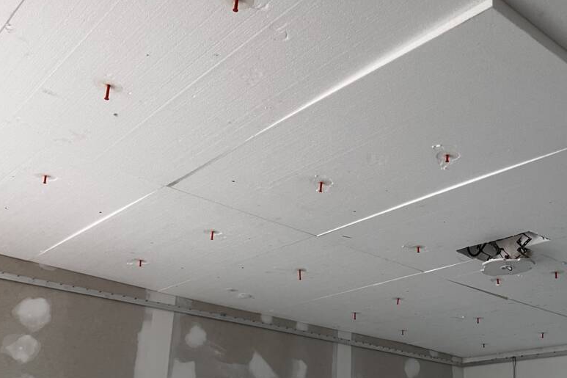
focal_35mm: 42
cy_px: 230
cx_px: 338
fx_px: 661
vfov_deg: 31.8
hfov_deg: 46.2
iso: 125
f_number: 1.6
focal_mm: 5.1
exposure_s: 1/85
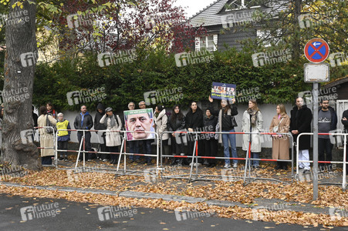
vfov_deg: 30.5
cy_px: 116
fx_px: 425
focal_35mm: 44
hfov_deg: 44.5
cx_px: 174
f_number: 11
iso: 3200
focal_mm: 44
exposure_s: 1/160
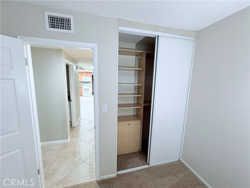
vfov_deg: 85.7
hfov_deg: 102.1
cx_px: 125
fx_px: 101
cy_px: 94
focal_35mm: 14
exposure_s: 1/60
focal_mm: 2.22
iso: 320
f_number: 2.2
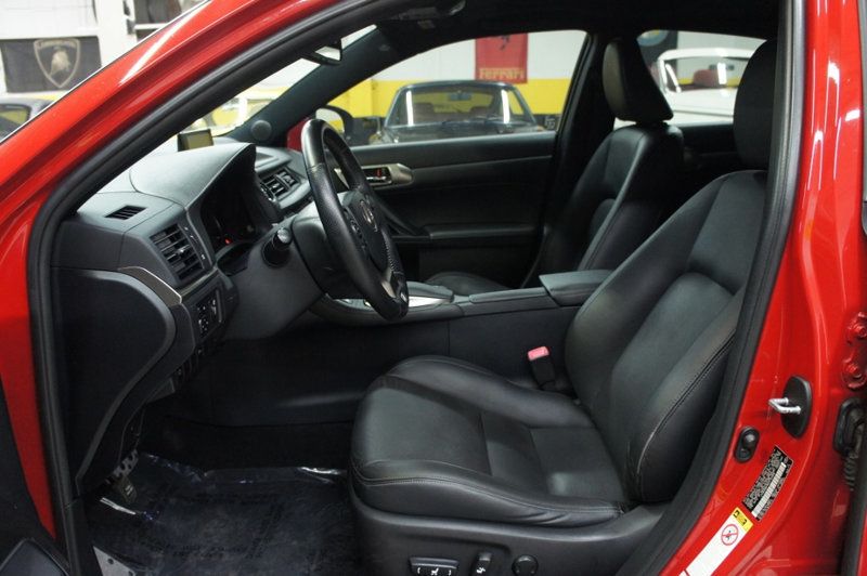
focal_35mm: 27
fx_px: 650
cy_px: 288
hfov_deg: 67.4
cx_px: 434
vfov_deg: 47.9
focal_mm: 18
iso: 1600
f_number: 3.5
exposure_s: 1/40
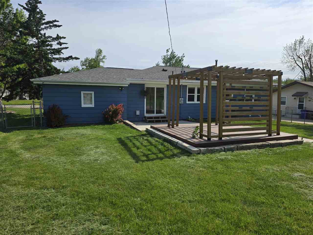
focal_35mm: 23
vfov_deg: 58.9
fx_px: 208
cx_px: 156
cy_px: 118
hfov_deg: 73.9
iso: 80
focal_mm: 6.3
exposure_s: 1/7944
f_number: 1.7
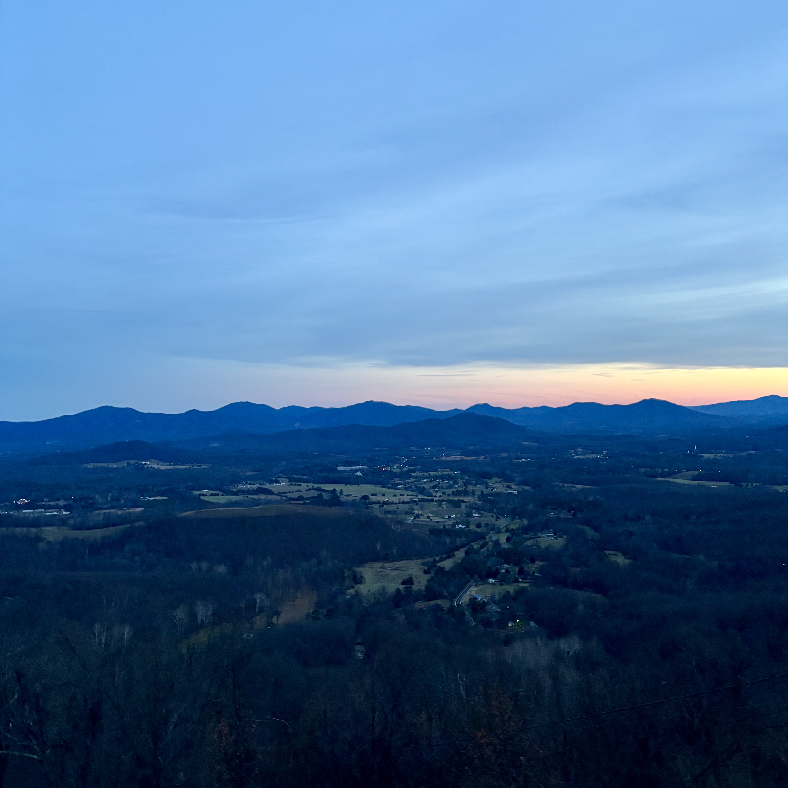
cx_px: 394
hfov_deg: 52.5
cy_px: 264
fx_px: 798
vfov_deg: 51.6
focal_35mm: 31
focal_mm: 5.96
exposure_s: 1/60
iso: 400
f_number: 1.6
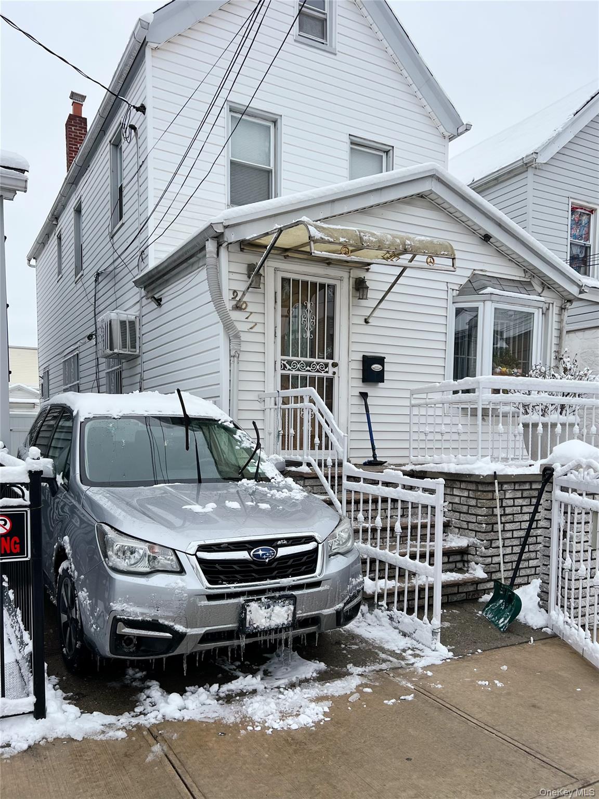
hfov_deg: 53.1
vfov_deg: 67.3
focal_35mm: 26
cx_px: 300
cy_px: 400
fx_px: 600
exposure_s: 1/2632
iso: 50
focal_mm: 5.7
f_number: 1.5
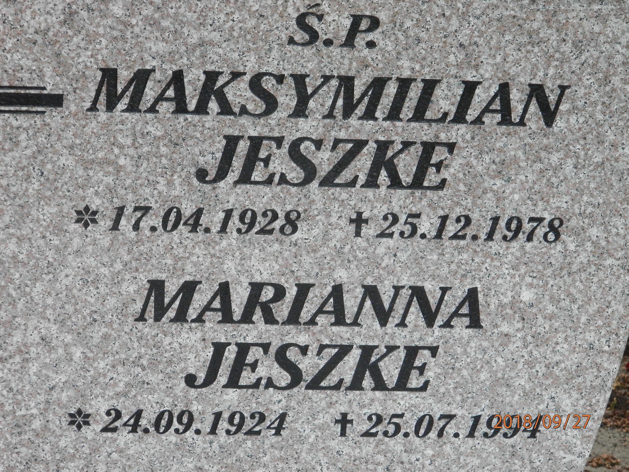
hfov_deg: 14.9
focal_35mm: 132
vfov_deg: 11.2
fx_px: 2399
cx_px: 314
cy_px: 236
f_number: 4.7
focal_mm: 23.6
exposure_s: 1/20
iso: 400
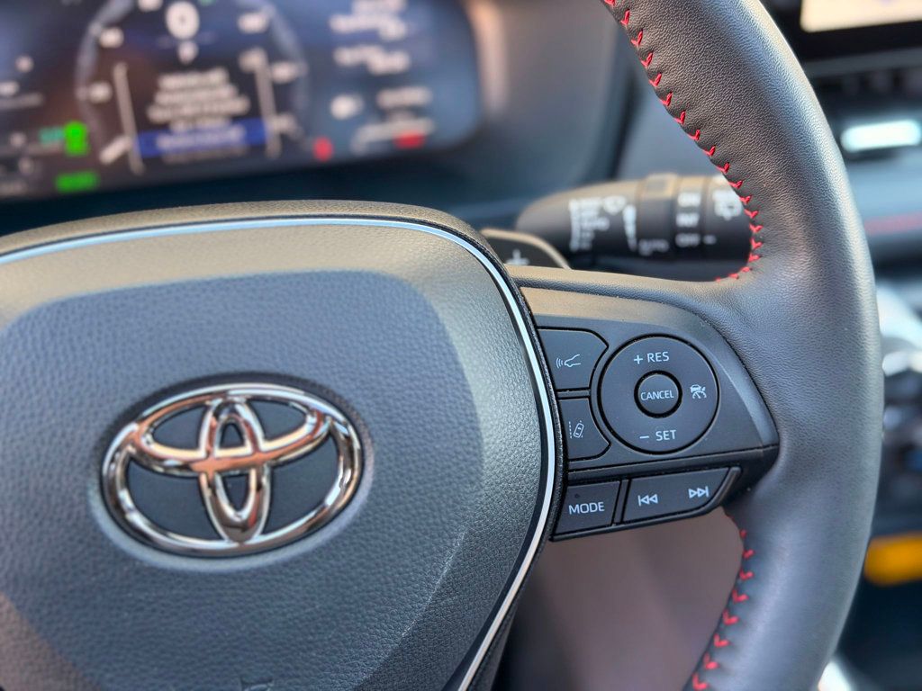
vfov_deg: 30.3
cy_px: 346
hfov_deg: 39.7
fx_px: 1278
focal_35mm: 48
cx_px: 461
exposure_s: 1/74
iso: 160
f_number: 1.78
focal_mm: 6.76
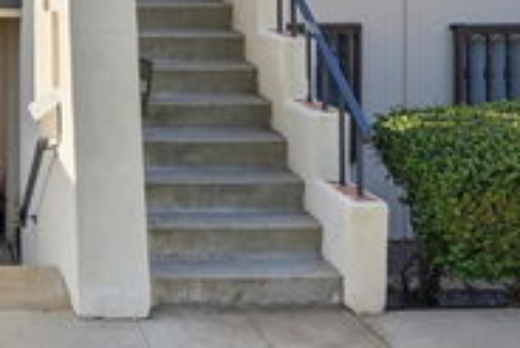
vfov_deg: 20.9
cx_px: -48
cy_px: -57
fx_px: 886
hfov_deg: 29.6
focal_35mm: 61
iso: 250
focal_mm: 23.5
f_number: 9
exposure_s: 1/1600
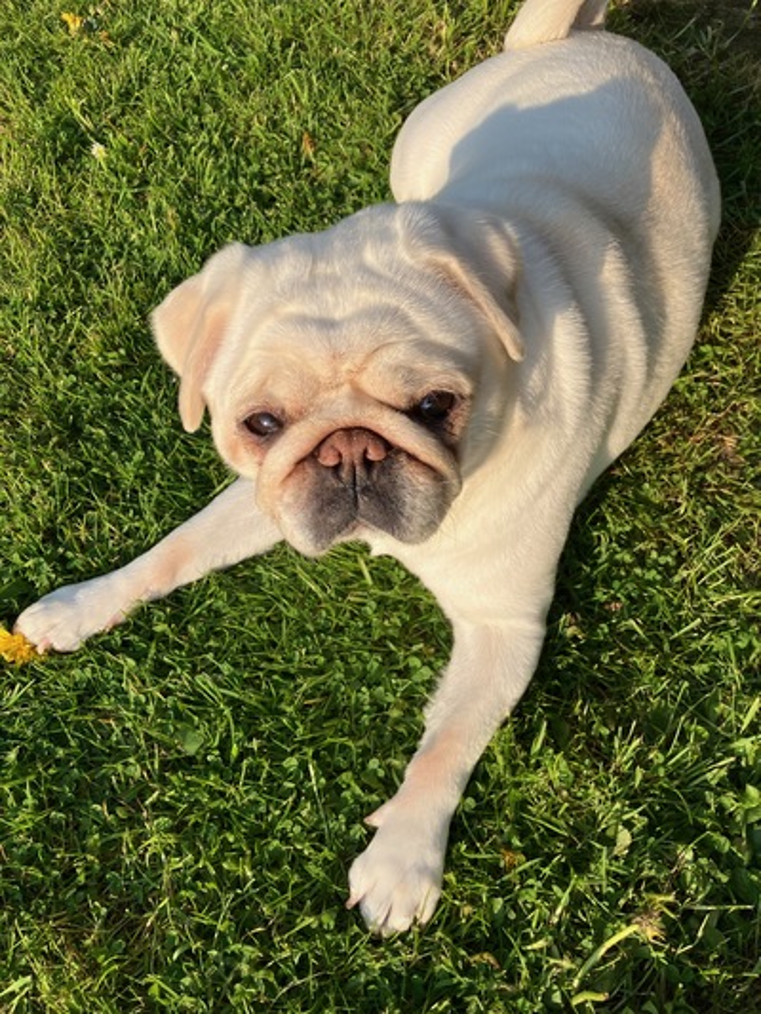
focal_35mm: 28
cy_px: 507
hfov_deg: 49.8
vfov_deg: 63.4
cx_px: 380
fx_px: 820
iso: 32
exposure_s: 1/1736
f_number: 1.8
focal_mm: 3.99
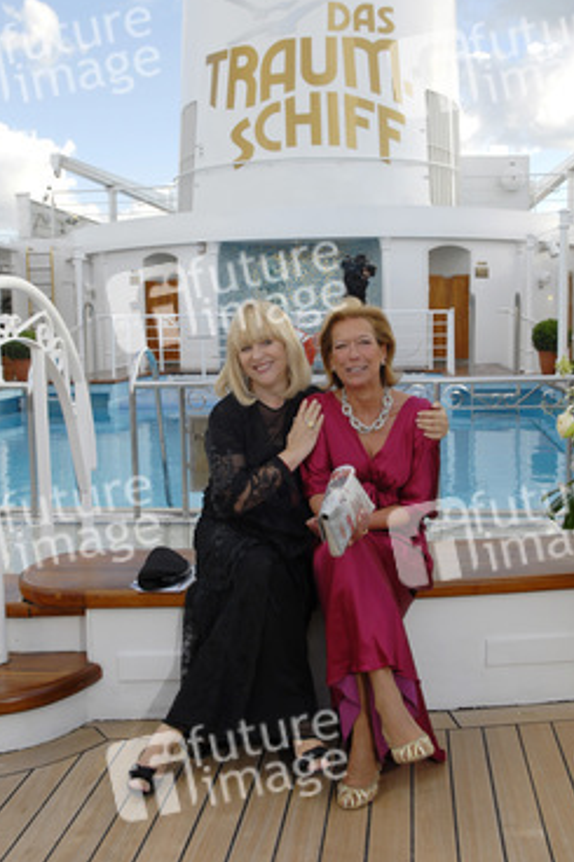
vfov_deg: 51.2
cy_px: 415
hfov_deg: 35.4
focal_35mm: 38
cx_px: 298
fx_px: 899
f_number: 8
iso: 125
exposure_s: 1/125
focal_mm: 23
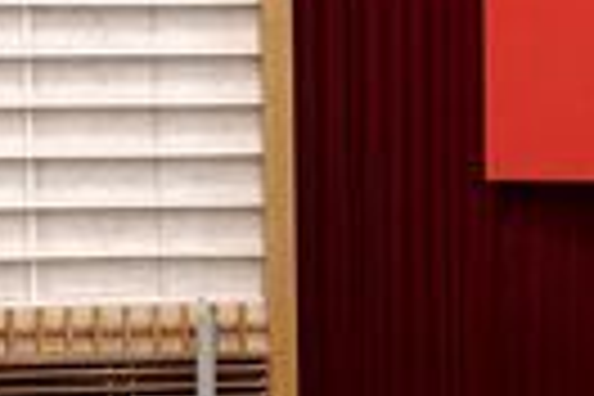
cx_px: 882
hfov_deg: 8.0
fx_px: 4191
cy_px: 549
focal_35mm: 254
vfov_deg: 5.4
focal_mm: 20.49
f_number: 3.5
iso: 500
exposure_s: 1/60
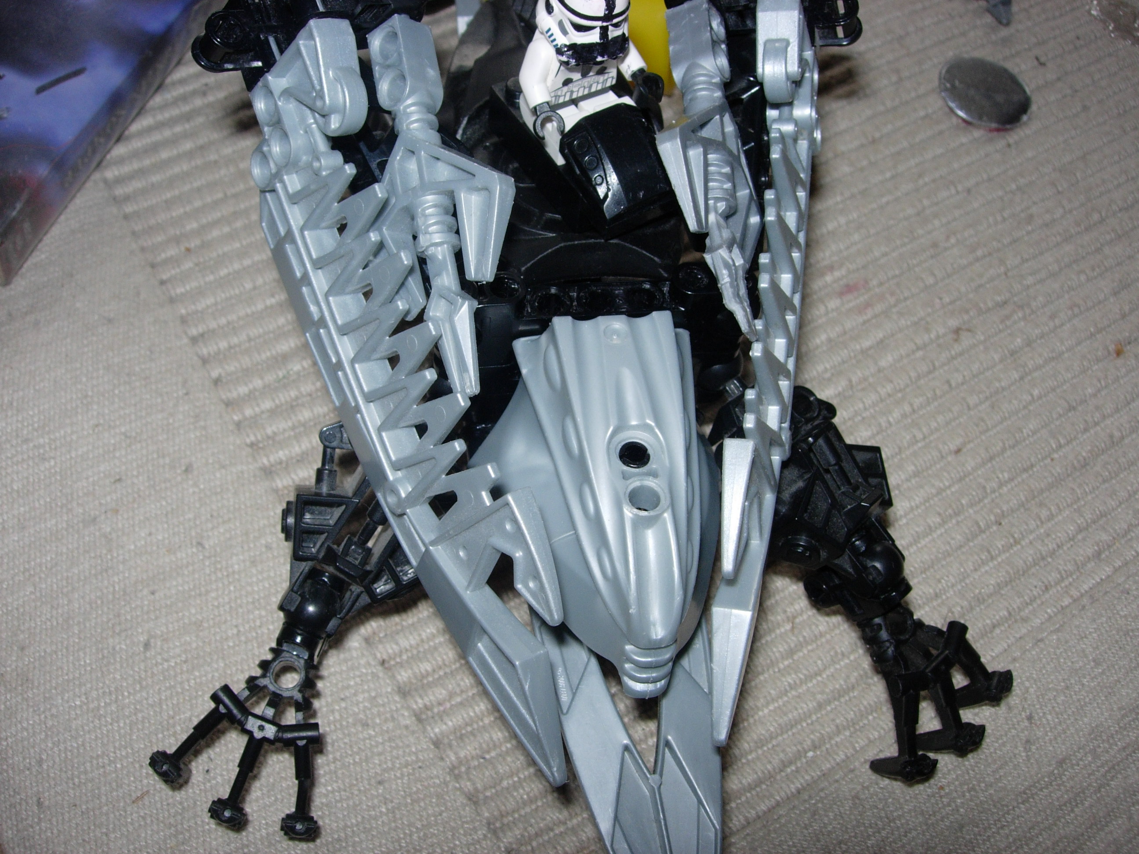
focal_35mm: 38
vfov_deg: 37.7
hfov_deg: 49.0
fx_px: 1250
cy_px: 427
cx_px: 570
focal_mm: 7.8
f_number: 4.8
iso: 79
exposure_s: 1/64
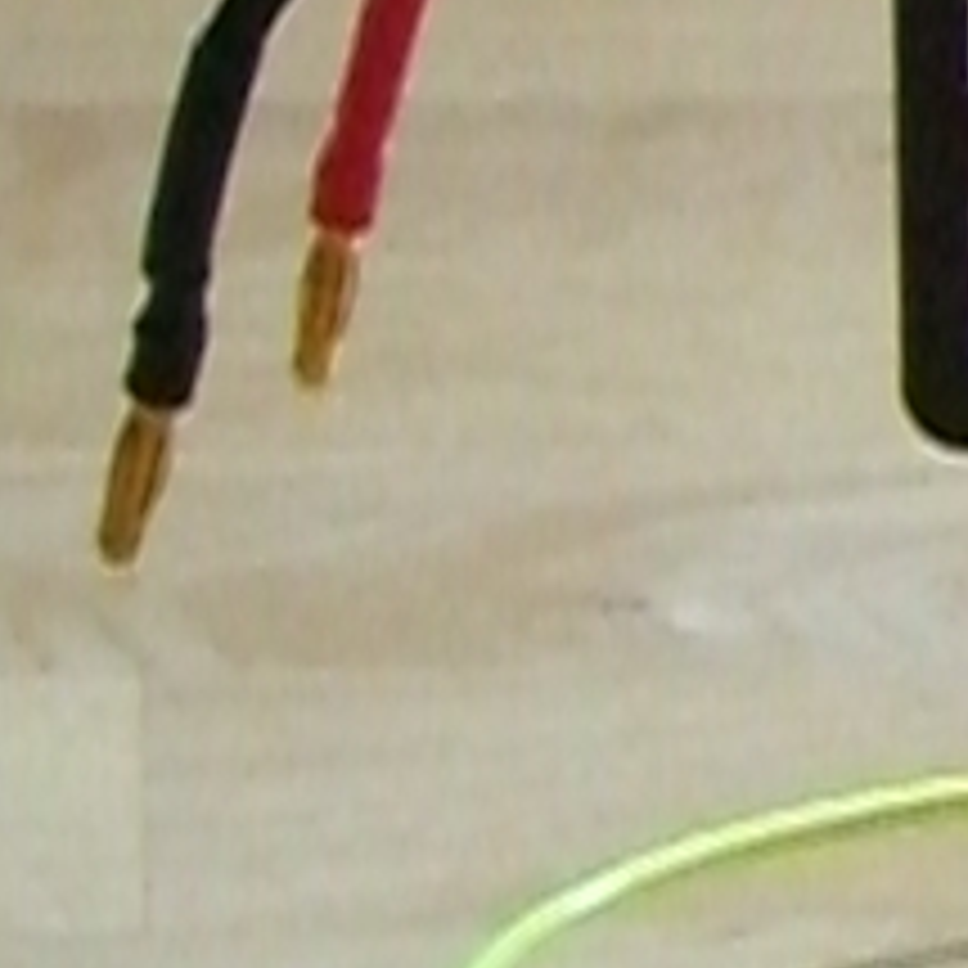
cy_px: -212
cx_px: 2994
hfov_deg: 6.4
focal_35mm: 250
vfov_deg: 7.0
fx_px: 7909
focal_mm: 6.2
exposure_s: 1/60
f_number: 2.7
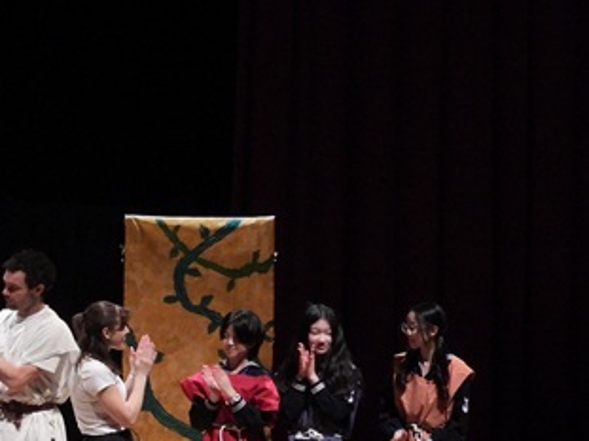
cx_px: 5
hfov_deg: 11.0
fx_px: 3028
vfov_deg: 8.3
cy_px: 409
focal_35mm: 178
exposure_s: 1/40
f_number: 3.5
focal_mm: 14.3
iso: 800
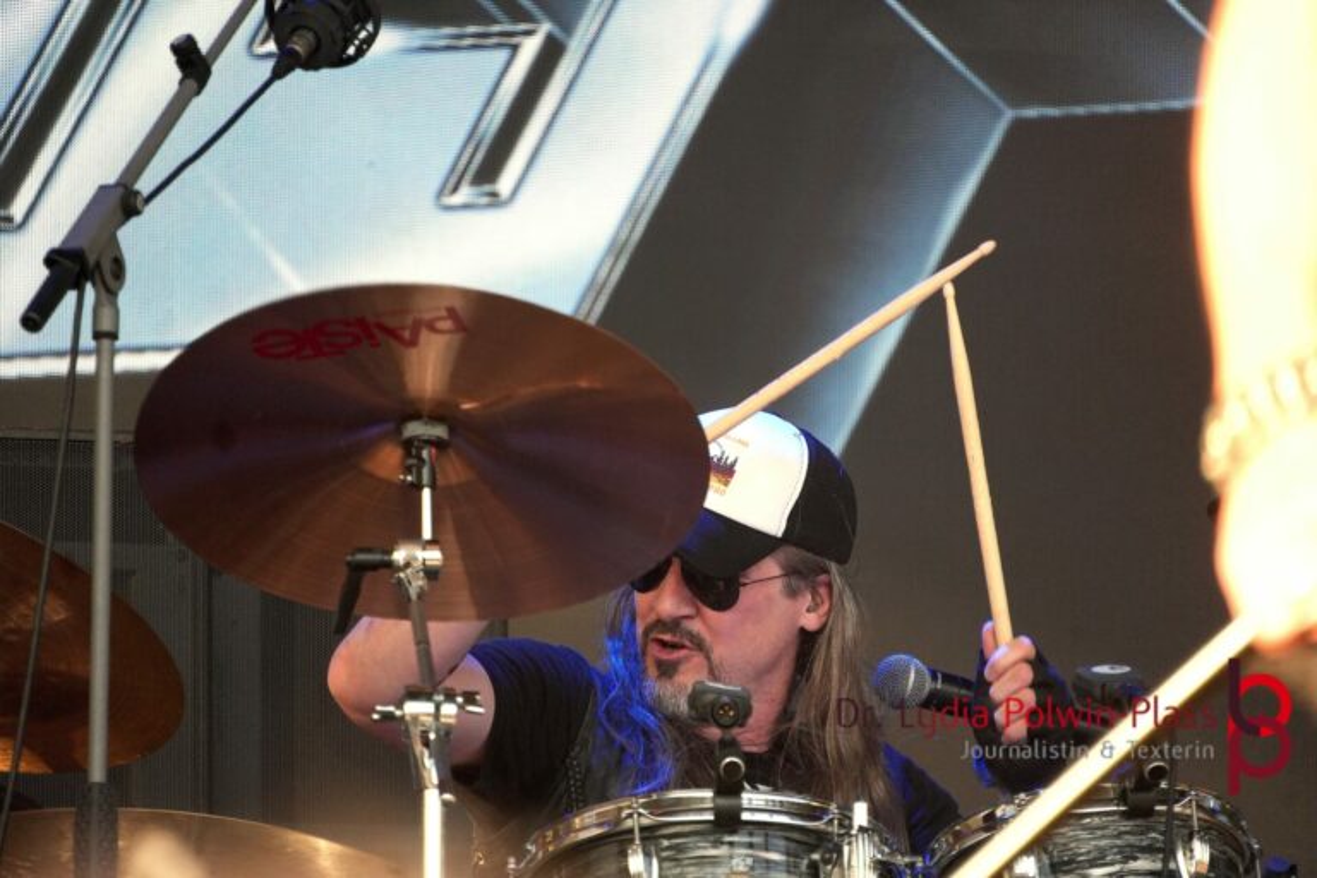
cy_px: 439
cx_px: 658
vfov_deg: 3.8
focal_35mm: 362
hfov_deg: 5.7
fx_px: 13224
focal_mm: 241
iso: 1000
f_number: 6.3
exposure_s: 1/400
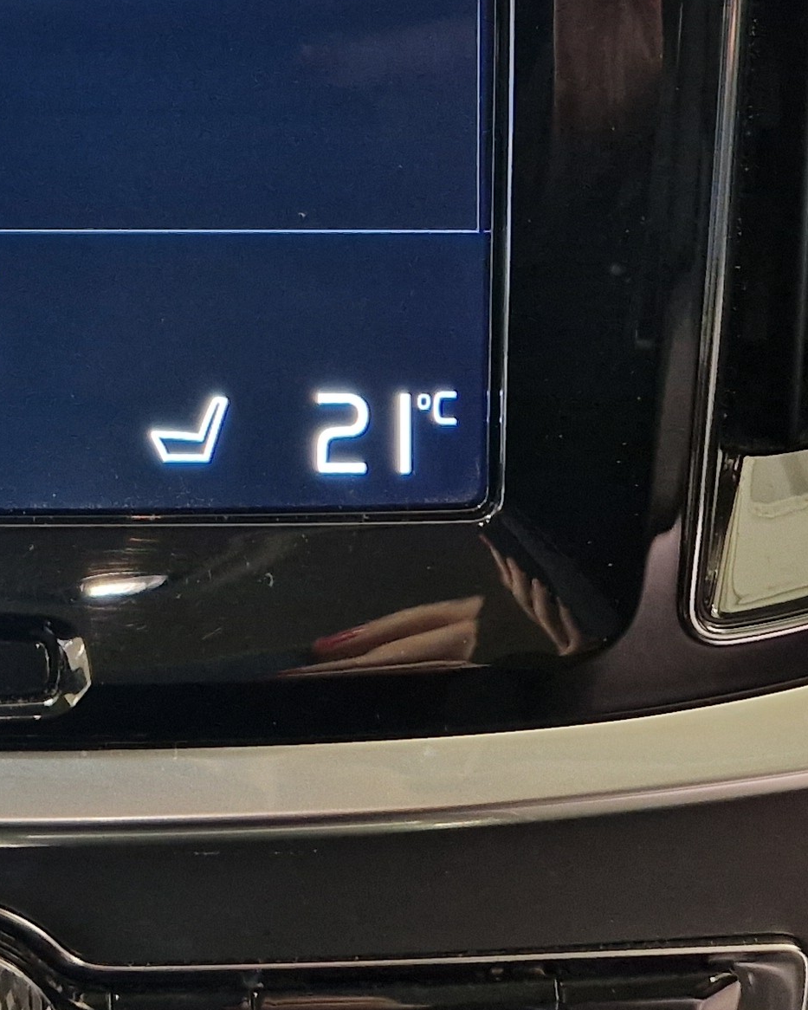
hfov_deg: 18.7
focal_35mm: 77
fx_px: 2301
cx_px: -203
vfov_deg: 23.0
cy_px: -152
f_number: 1.8
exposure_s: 1/47
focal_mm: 5.4
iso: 320
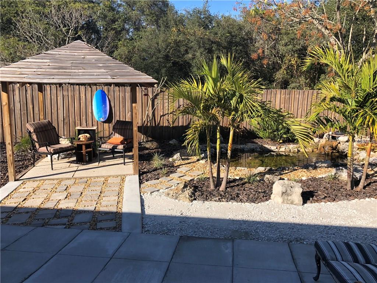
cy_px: 142
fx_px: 305
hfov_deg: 63.4
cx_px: 188
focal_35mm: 28
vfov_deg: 49.7
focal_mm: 4
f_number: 1.8
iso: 20
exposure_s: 1/1333
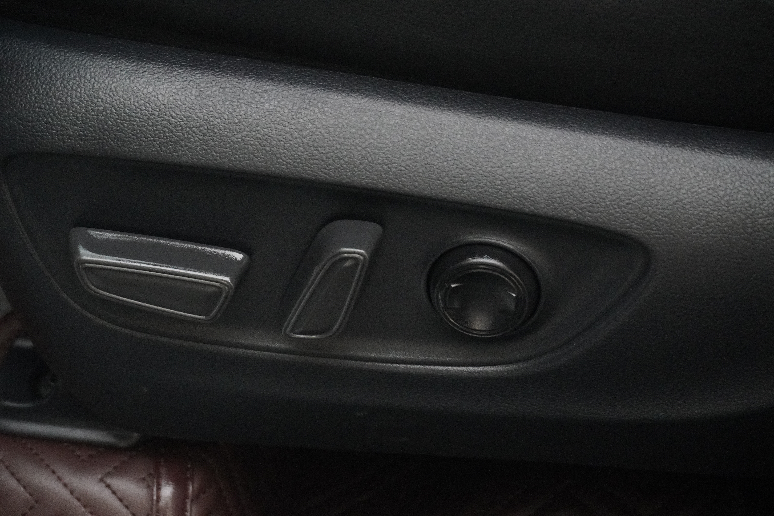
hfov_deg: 27.0
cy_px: 258
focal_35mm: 75
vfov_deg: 18.2
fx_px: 1612
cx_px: 387
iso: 6400
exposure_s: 1/80
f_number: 6.3
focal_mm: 50
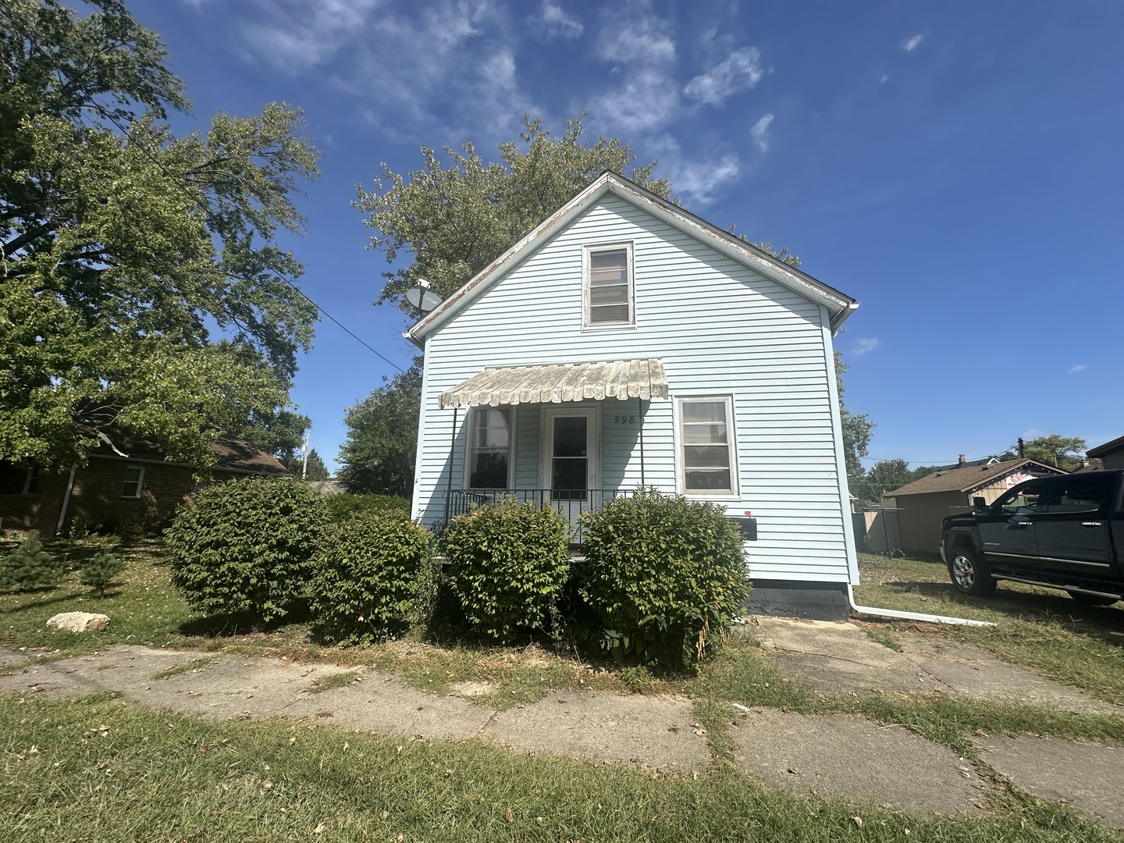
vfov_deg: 85.7
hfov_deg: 102.1
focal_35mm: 14
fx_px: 455
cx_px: 562
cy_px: 422
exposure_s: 1/4000
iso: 50
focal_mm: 2.22
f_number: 2.2
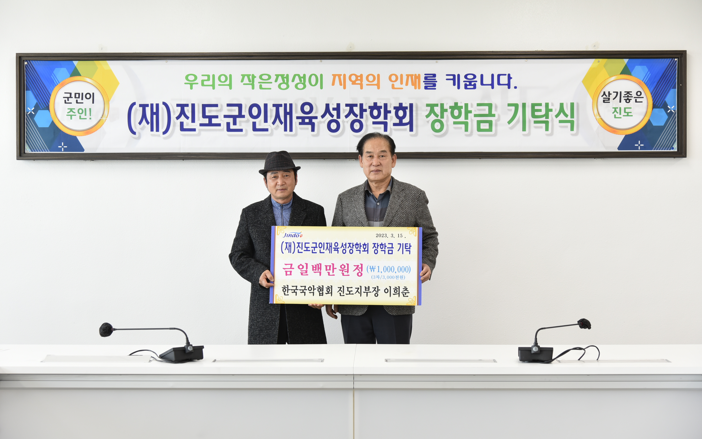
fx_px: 1148
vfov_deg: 21.6
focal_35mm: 60
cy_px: 205
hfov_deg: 34.0
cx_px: 350
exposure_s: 1/80
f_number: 4.5
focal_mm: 58
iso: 500
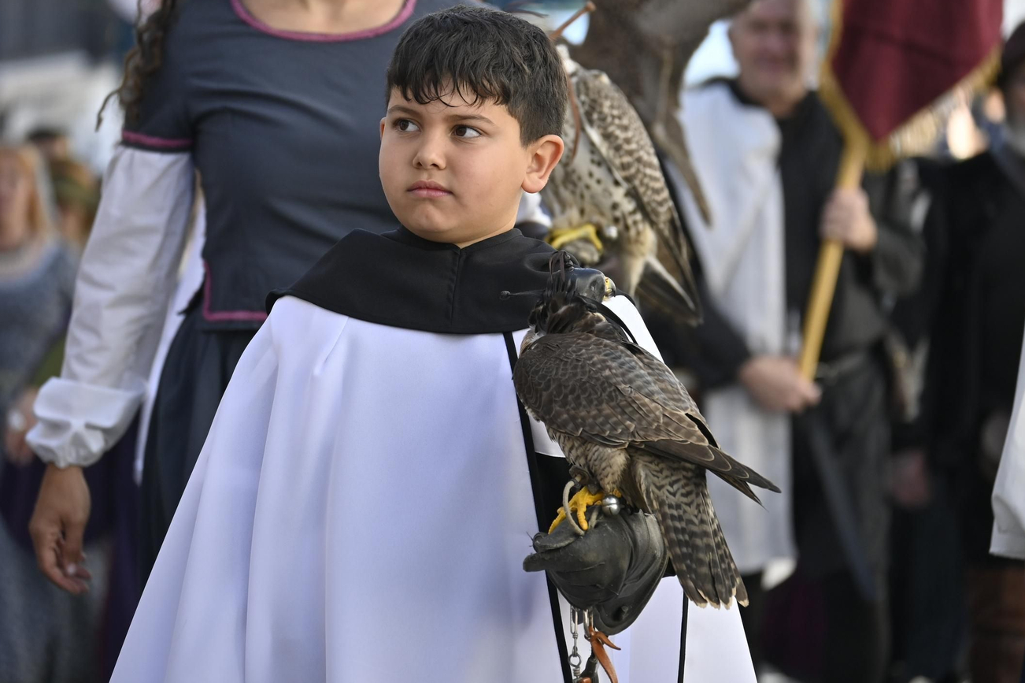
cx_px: 490
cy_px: 276
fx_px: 9182
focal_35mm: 323
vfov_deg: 4.3
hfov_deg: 6.4
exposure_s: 1/500
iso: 320
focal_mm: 175
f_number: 5.6
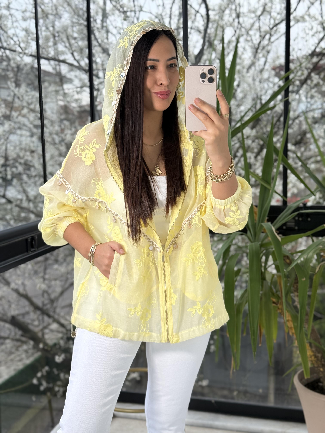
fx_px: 601
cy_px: 216
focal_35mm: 48
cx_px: 162
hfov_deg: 30.3
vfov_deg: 39.7
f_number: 1.78
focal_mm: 6.76
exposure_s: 1/121
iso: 64
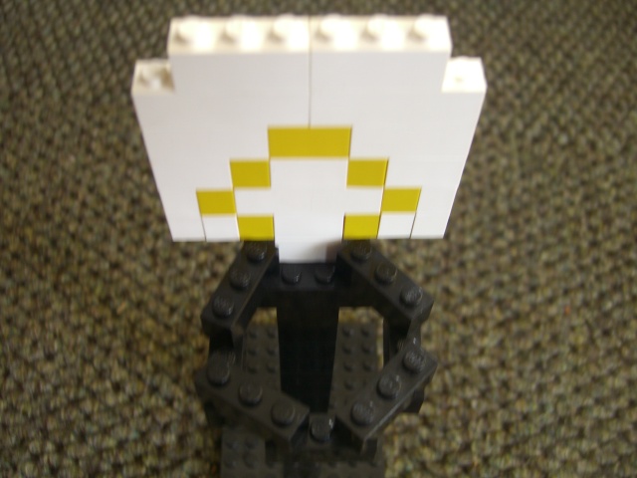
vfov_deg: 37.7
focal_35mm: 38
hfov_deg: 49.0
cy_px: 239
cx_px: 318
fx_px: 699
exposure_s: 1/15
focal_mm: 7.9
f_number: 2.8
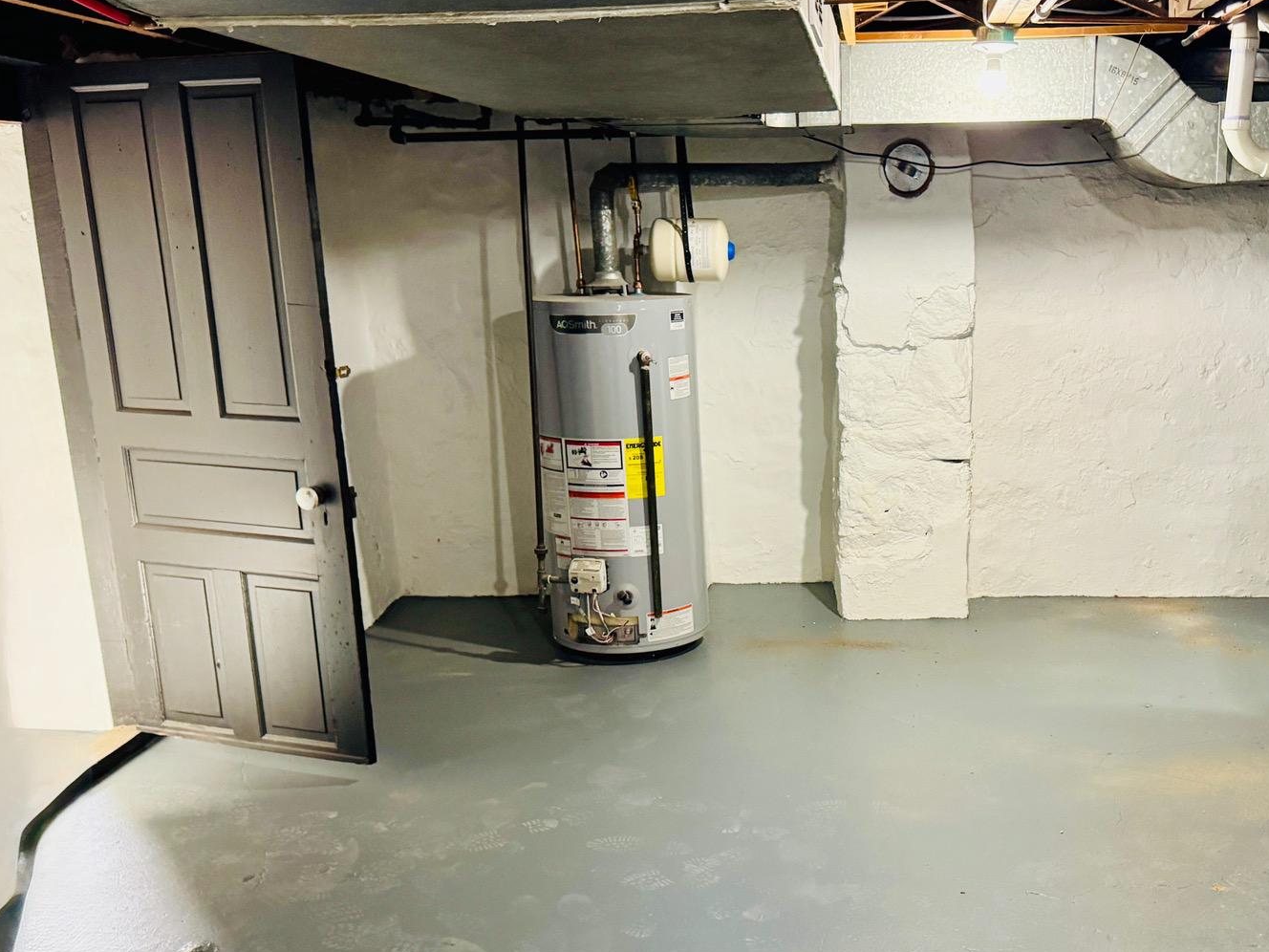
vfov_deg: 38.3
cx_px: 807
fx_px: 1356
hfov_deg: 49.6
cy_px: 620
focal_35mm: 37
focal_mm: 6.76
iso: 640
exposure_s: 1/60
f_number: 1.78
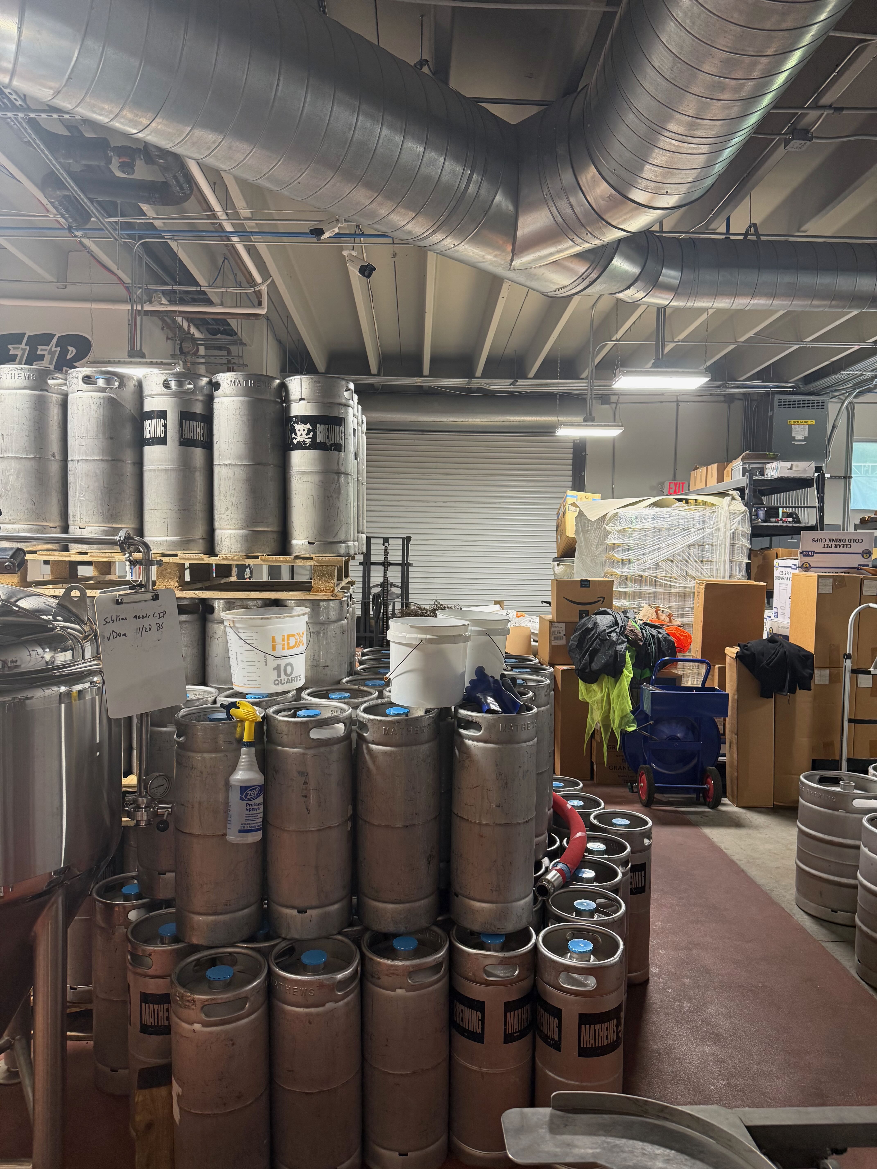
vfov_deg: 71.6
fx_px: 811
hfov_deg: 56.8
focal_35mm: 24
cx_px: 438
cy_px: 584
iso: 200
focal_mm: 6.76
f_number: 1.78
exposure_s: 1/71
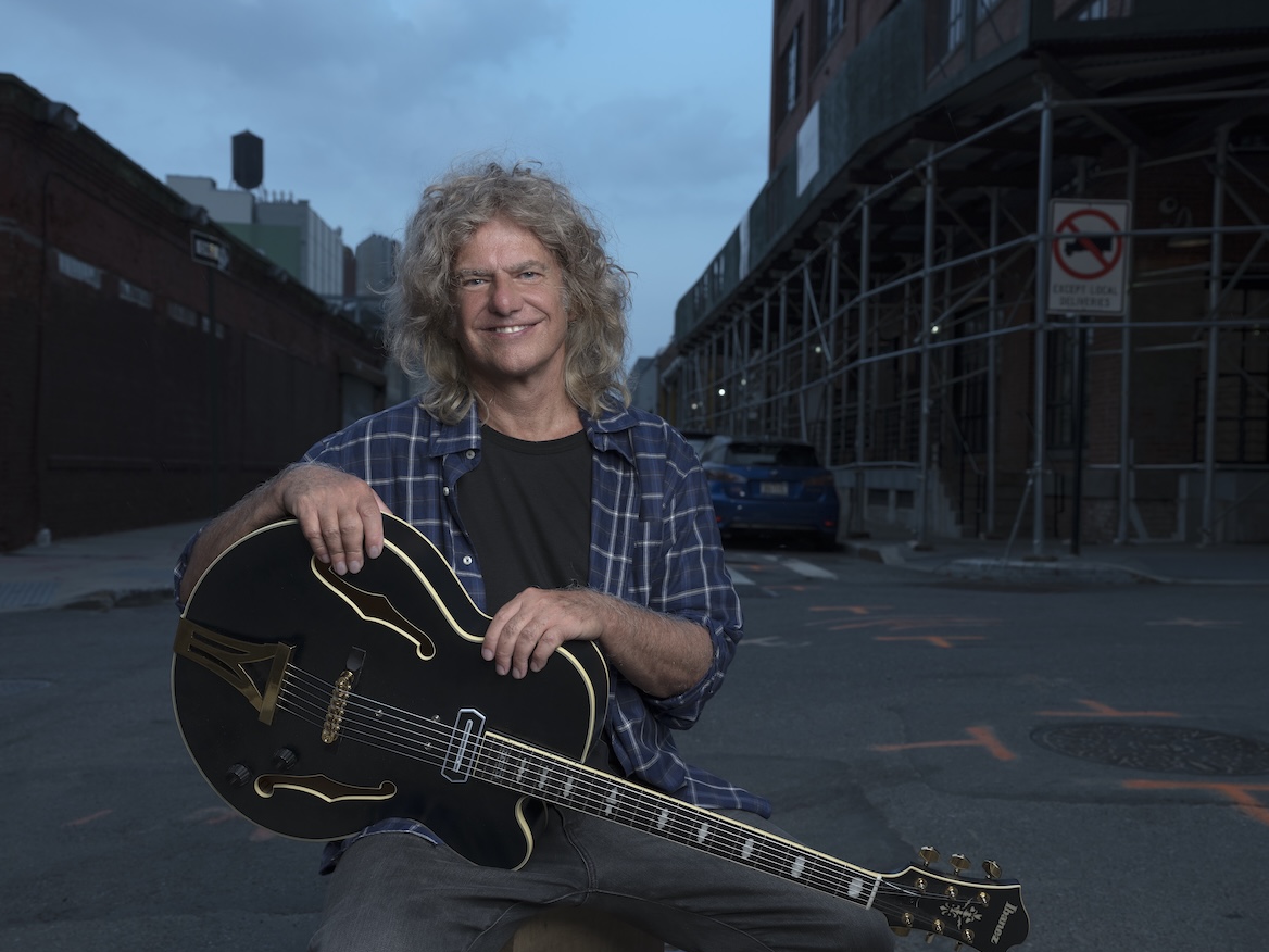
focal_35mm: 38
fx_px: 1393
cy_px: 480
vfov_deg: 37.7
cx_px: 643
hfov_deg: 49.0
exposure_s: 1/60
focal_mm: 46.9
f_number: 8
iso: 125
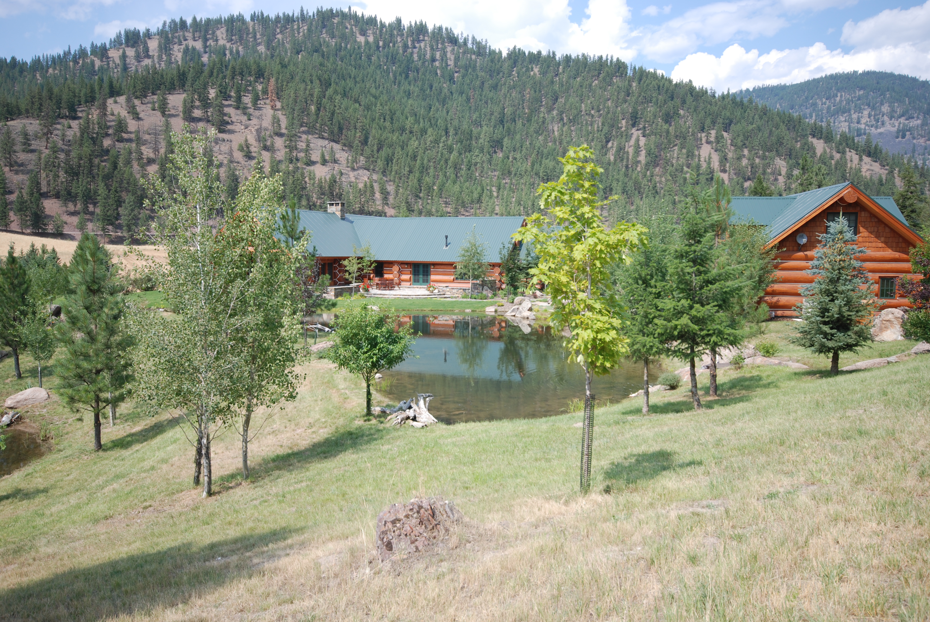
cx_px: 465
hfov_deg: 61.9
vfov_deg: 43.7
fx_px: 776
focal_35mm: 30
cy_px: 311
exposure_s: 1/160
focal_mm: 20
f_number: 6.3
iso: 100
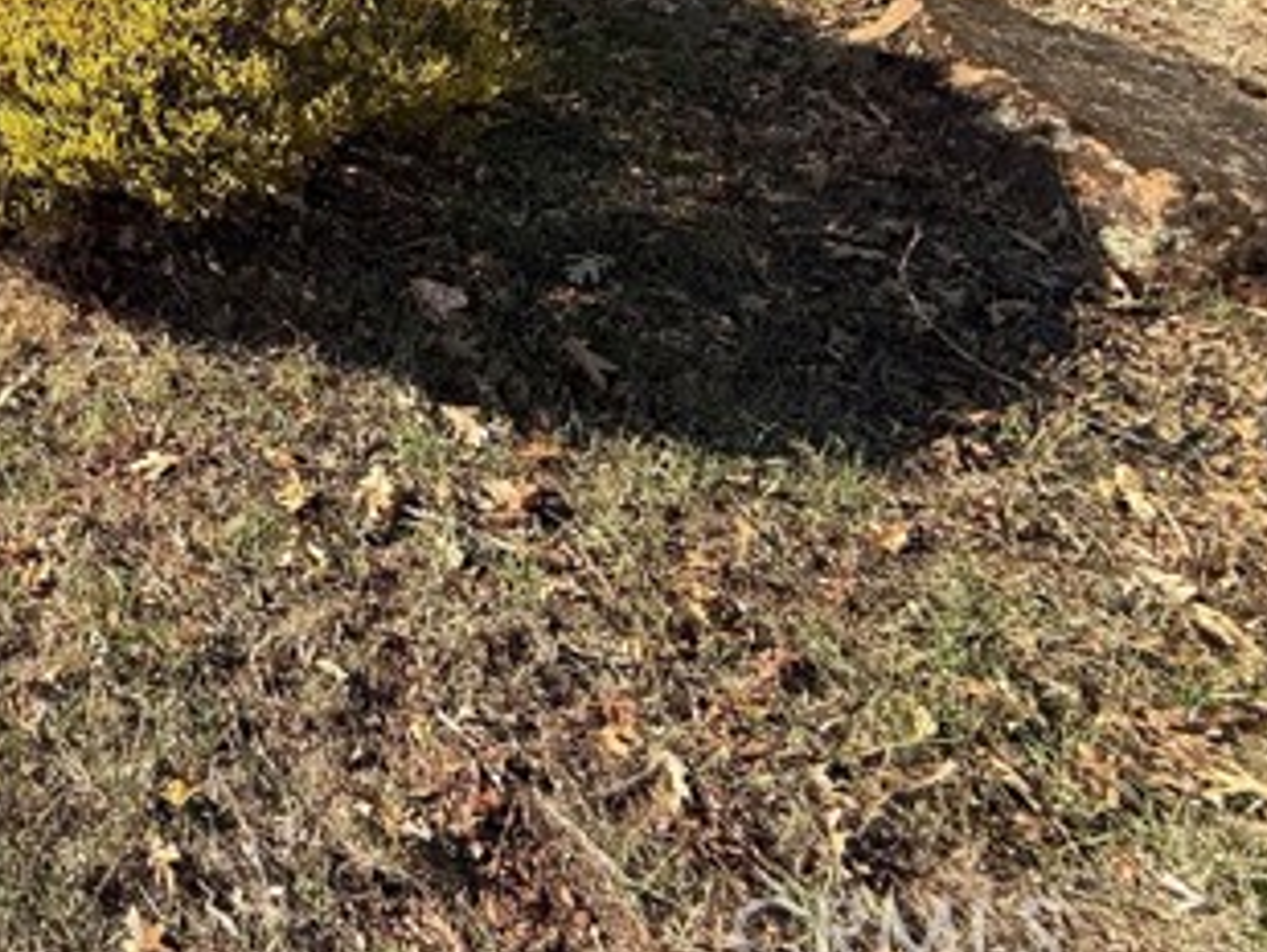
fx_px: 1062
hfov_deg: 49.6
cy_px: 8
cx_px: -12
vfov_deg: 42.1
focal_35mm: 29
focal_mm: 2.22
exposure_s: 1/664
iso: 50
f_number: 2.2
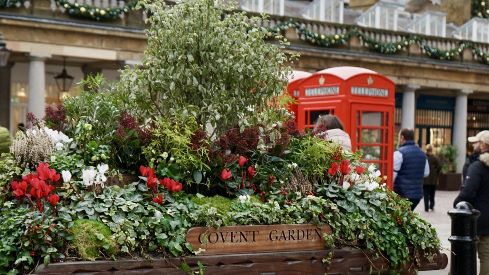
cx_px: 242
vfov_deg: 17.9
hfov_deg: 31.4
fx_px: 869
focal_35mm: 67
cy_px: 199
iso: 100
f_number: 4.5
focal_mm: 42
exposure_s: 1/60
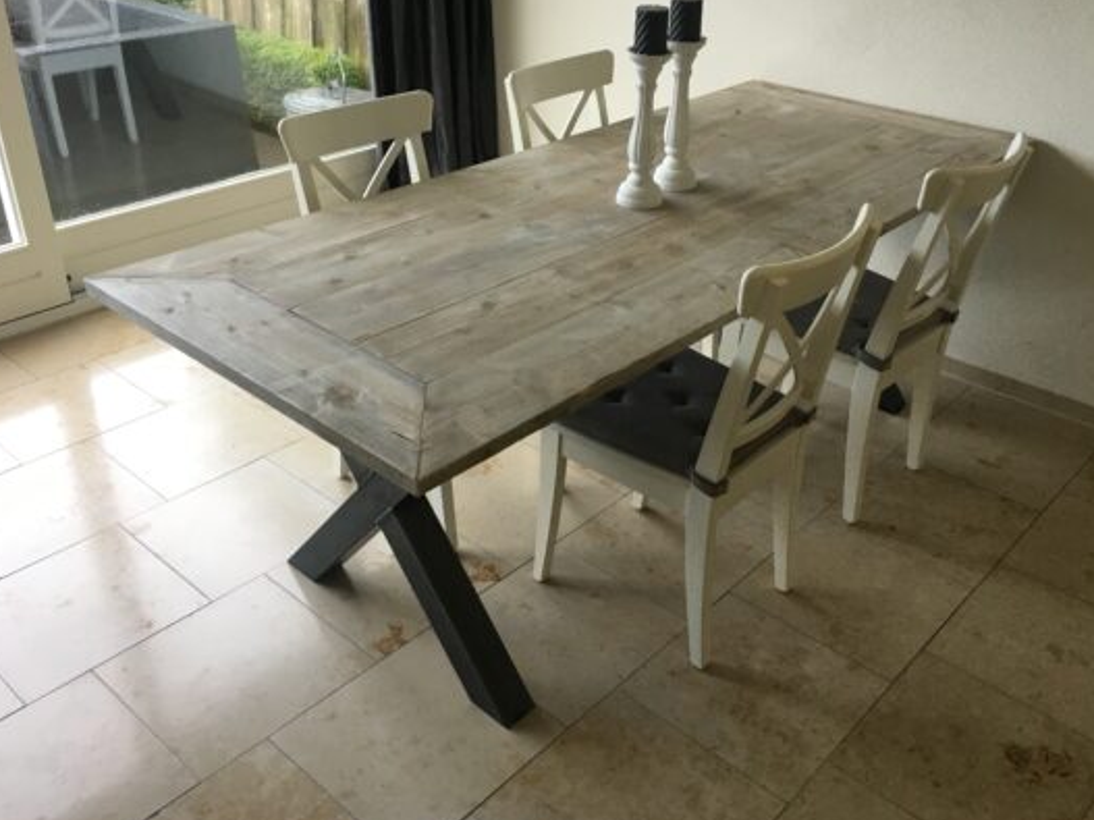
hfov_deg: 55.3
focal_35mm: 33
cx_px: 575
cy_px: 388
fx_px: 1043
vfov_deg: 42.9
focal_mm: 4.15
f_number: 2.2
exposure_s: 1/33
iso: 50
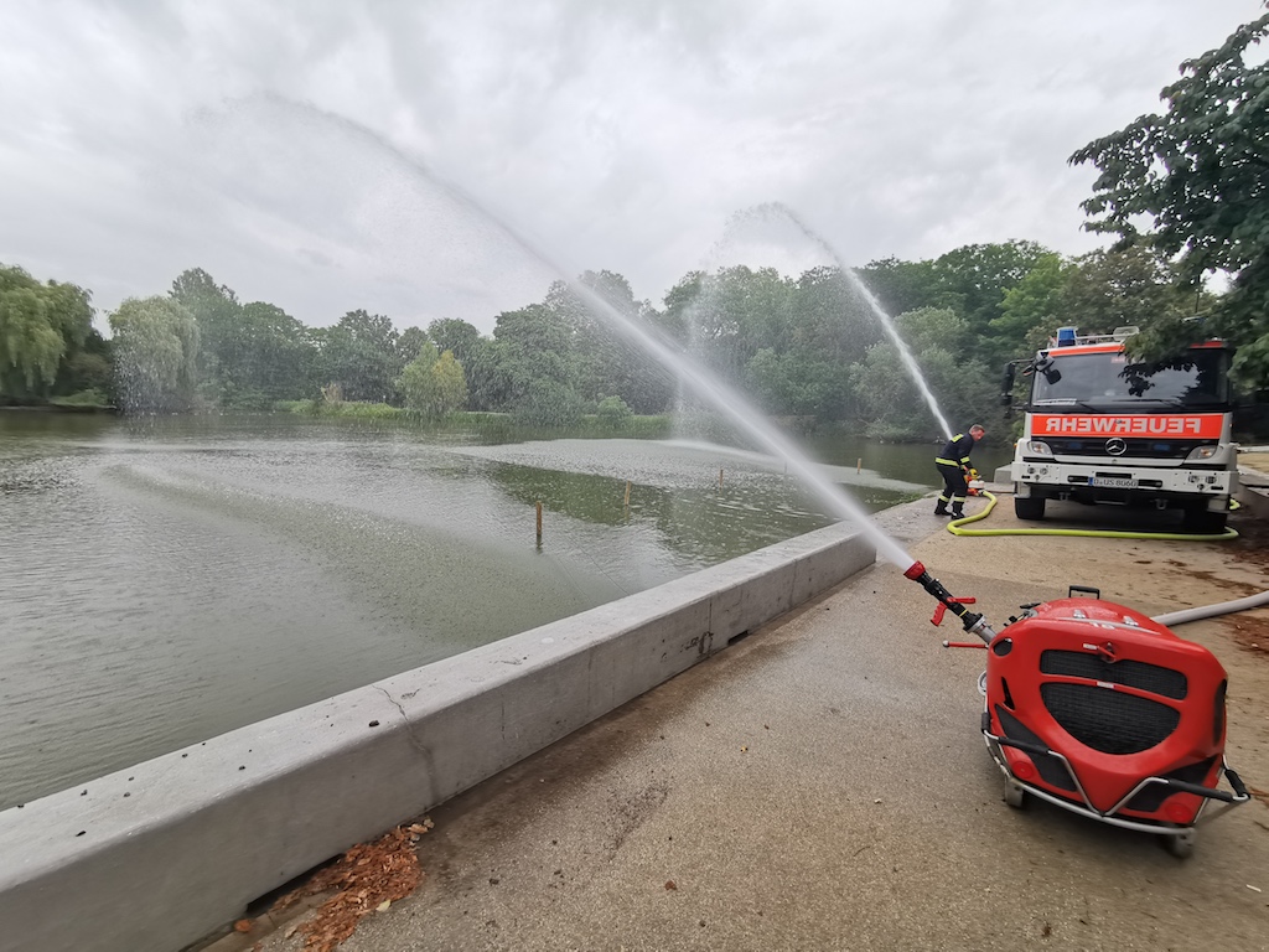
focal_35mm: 16
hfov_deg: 94.5
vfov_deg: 78.1
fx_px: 587
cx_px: 634
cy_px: 476
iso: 100
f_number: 2.2
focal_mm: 2.35
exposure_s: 1/100
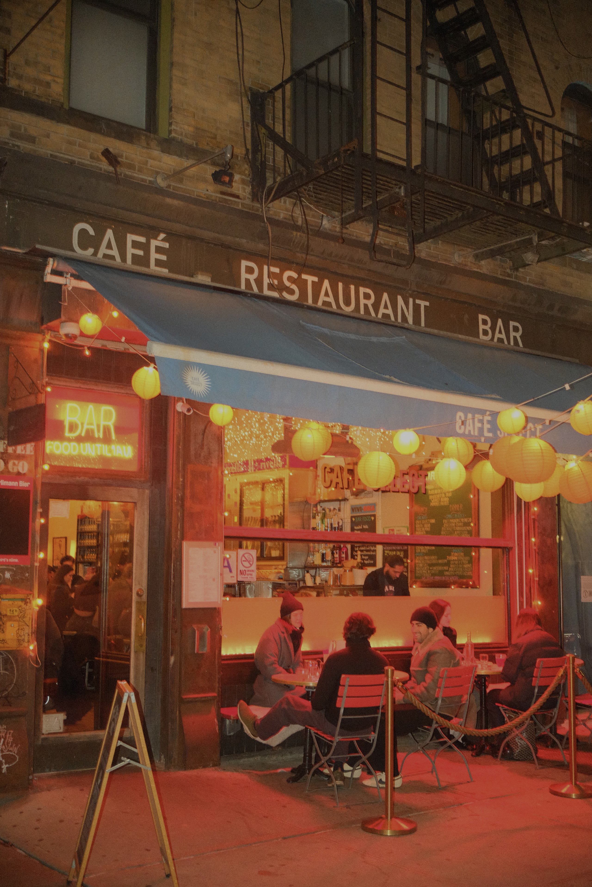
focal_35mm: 41
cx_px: 296
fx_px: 1011
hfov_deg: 32.6
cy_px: 444
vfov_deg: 47.4
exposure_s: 1/100
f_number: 2.8
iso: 5000
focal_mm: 27
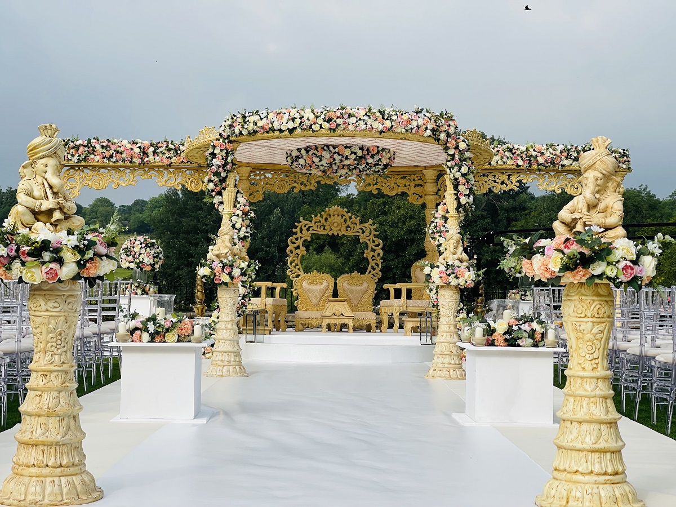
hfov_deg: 30.3
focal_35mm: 64
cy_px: 254
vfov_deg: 22.9
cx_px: 338
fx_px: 1250
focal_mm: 7.5
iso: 20
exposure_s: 1/1429
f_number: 2.2
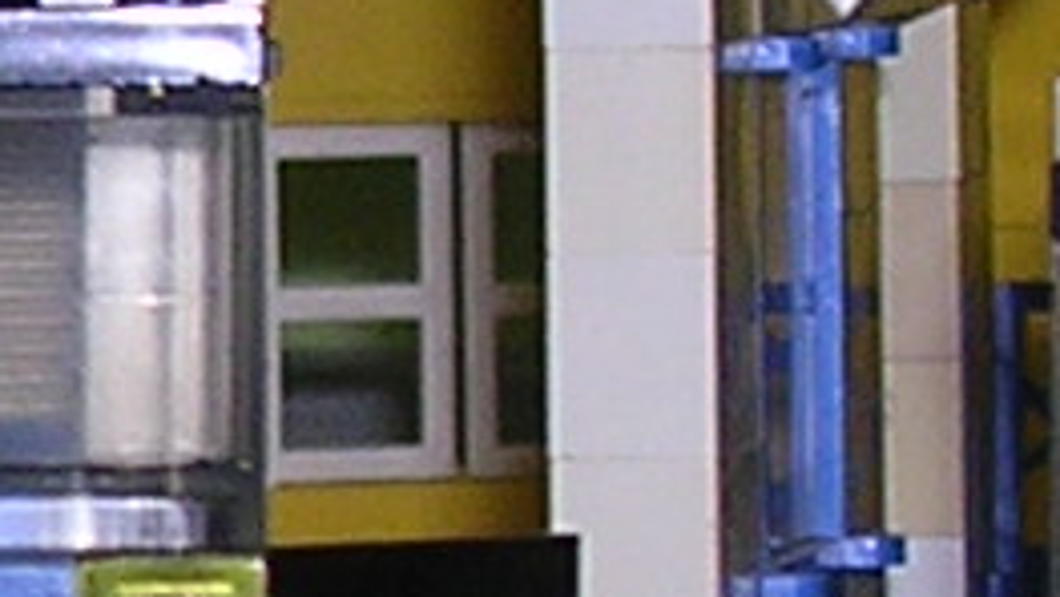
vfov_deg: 2.7
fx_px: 12649
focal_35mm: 450
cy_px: 561
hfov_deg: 4.7
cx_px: -1423
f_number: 3.2
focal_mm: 8
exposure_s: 1/60.1
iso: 100
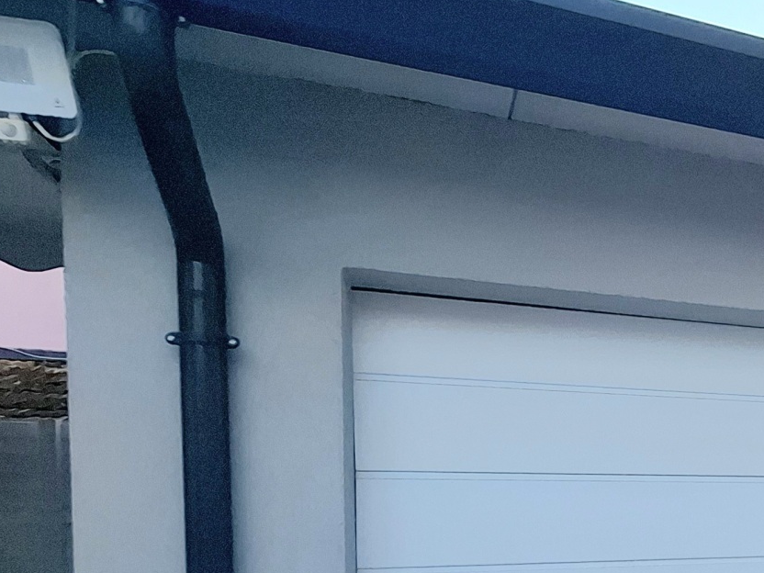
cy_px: 542
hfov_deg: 34.5
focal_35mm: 40
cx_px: 972
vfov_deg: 33.6
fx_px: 883
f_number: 2.2
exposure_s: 1/100
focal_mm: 1.74
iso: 40
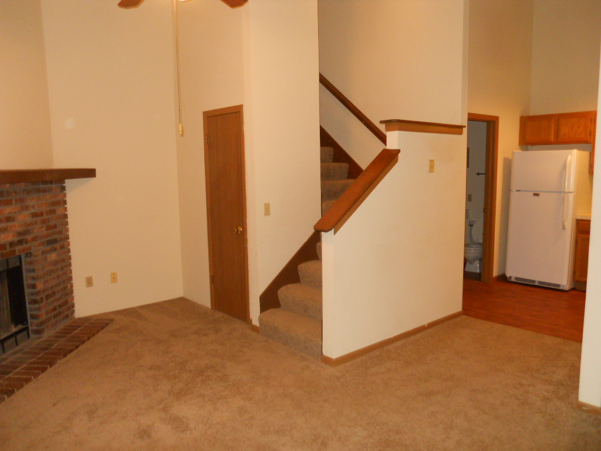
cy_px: 226
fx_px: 486
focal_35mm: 28
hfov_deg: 63.4
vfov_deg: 49.7
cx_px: 300
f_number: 2.7
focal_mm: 5
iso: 250
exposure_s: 1/25
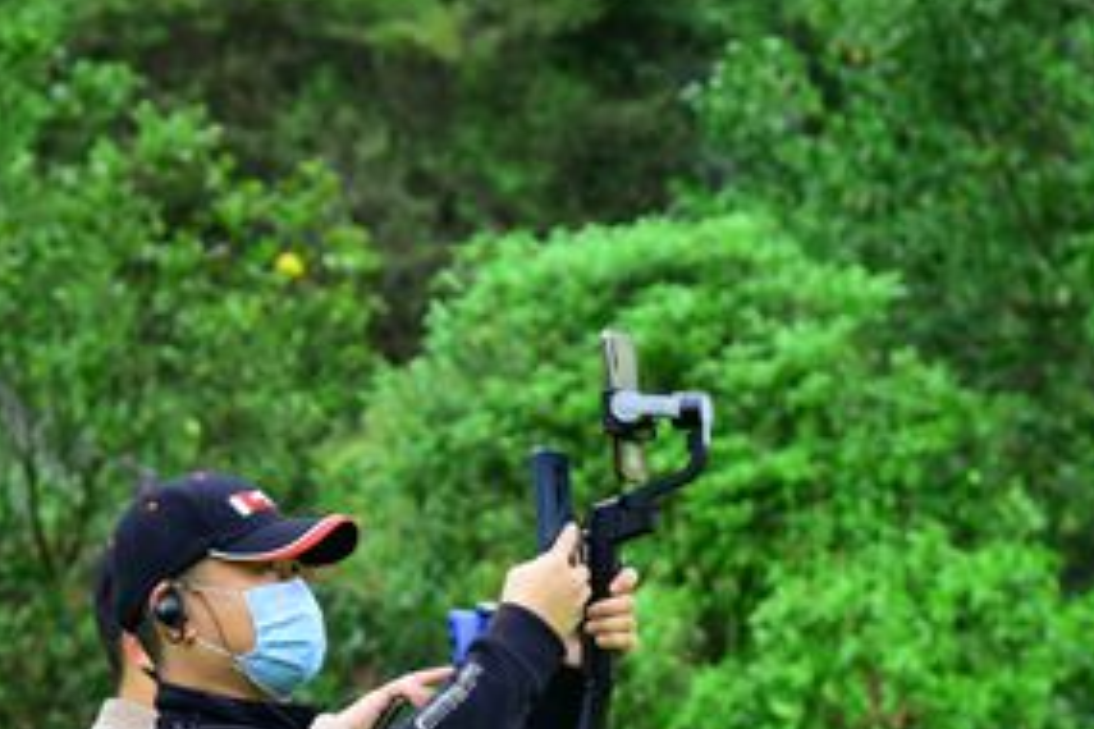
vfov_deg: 5.9
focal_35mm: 233
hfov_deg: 8.8
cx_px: 468
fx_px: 7080
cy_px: 811
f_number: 5.6
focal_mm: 95
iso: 720
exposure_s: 1/80
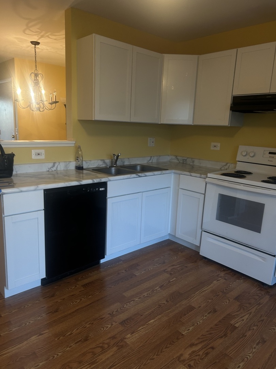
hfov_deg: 53.1
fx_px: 276
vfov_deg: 67.3
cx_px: 138
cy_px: 184
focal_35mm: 26
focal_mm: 5.7
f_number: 1.5
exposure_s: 1/60
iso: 80
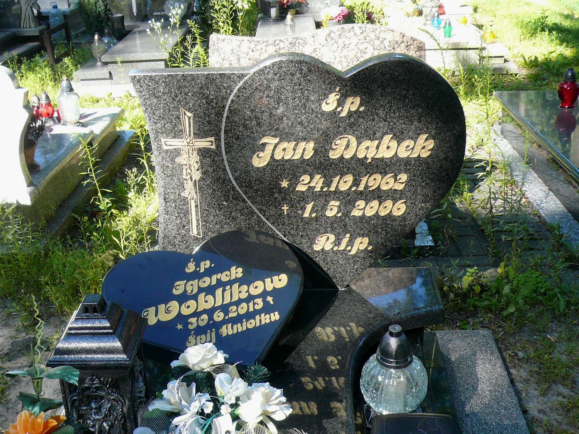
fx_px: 753
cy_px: 217
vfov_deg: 32.2
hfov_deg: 42.1
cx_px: 290
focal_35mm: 45
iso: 100
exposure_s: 1/200
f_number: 2.9
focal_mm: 4.9
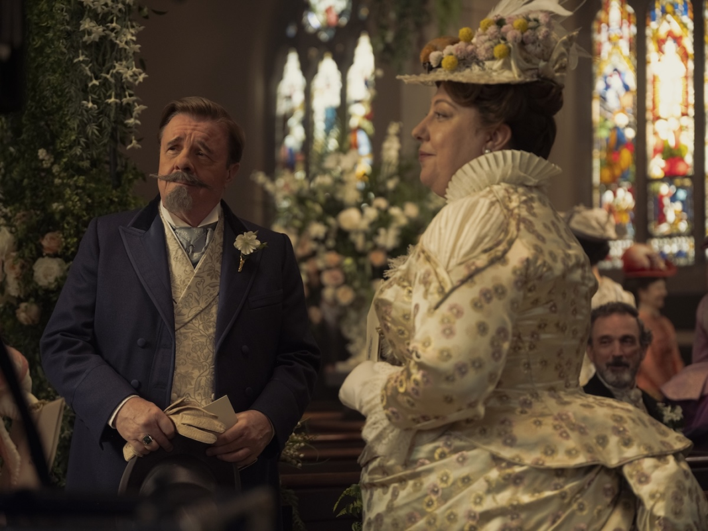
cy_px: 266
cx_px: 354
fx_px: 1616
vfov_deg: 18.7
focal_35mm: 79
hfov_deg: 24.7
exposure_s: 1/100
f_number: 4
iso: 6400
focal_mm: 100
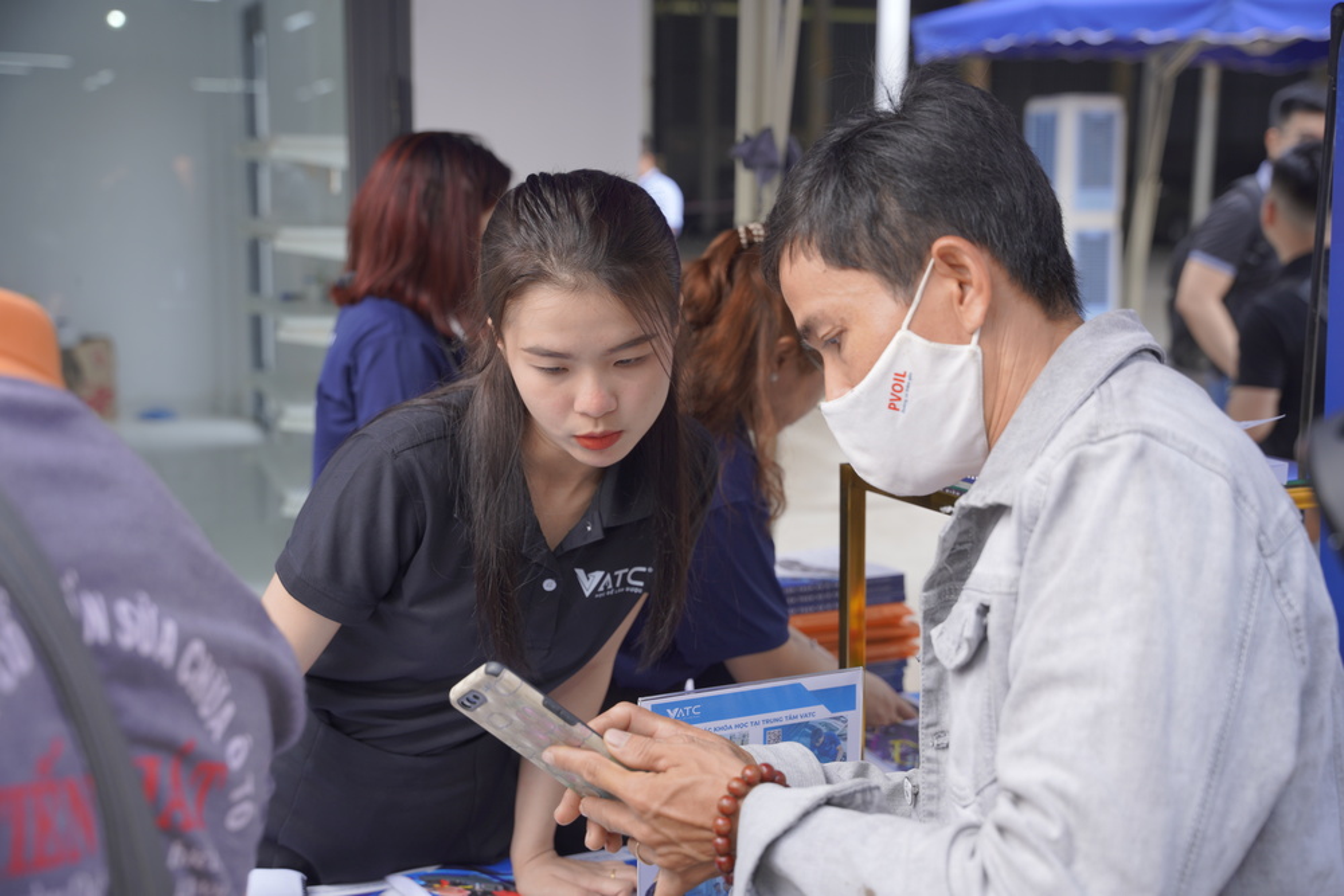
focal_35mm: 43
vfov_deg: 31.3
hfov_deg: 45.6
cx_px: 672
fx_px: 1598
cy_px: 448
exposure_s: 1/160
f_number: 4
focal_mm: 42.8
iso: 160
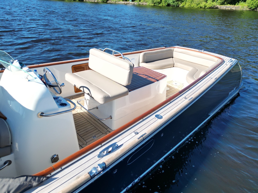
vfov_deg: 56.8
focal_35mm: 24
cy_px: 96
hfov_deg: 71.6
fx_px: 179
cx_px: 129
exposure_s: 1/2000
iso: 100
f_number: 1.7
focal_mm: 6.72
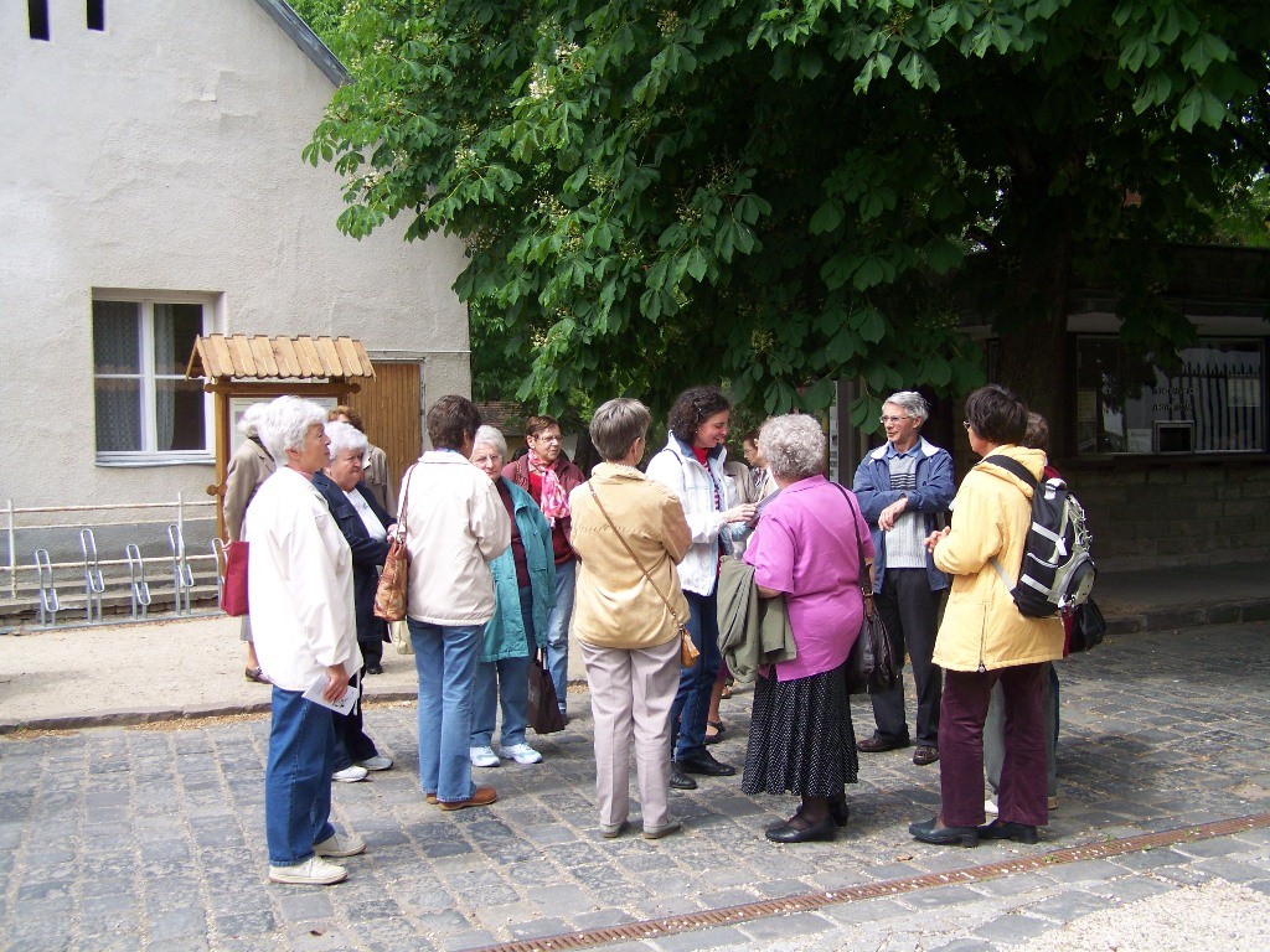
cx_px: 635
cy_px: 476
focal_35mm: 38
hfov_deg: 49.0
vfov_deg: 37.7
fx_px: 1394
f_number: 2.8
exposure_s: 1/400
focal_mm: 6.3
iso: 64
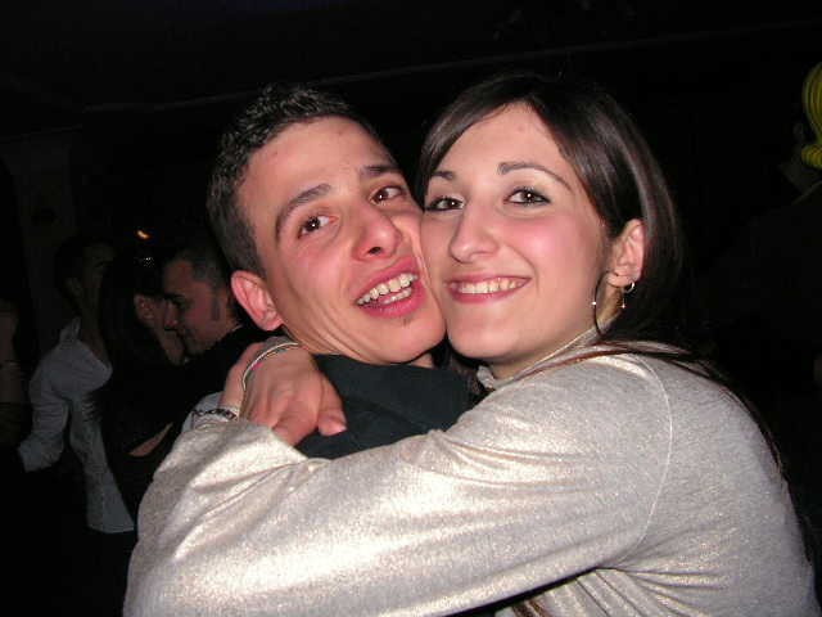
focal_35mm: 36
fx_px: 855
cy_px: 308
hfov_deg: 51.4
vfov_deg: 39.7
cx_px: 411
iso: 200
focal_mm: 6
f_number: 3.2
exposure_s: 1/40
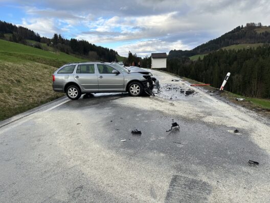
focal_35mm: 24
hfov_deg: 71.6
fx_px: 187
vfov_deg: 56.8
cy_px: 102
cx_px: 135
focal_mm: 6.86
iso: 80
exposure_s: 1/864
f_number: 1.78
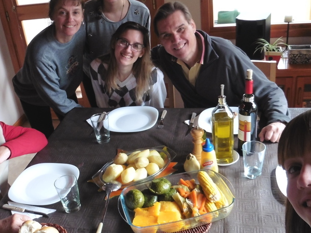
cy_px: 123
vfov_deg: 32.2
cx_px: 133
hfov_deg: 42.0
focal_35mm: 45
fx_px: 404
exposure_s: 1/60
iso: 250
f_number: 3.4
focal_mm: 4.8
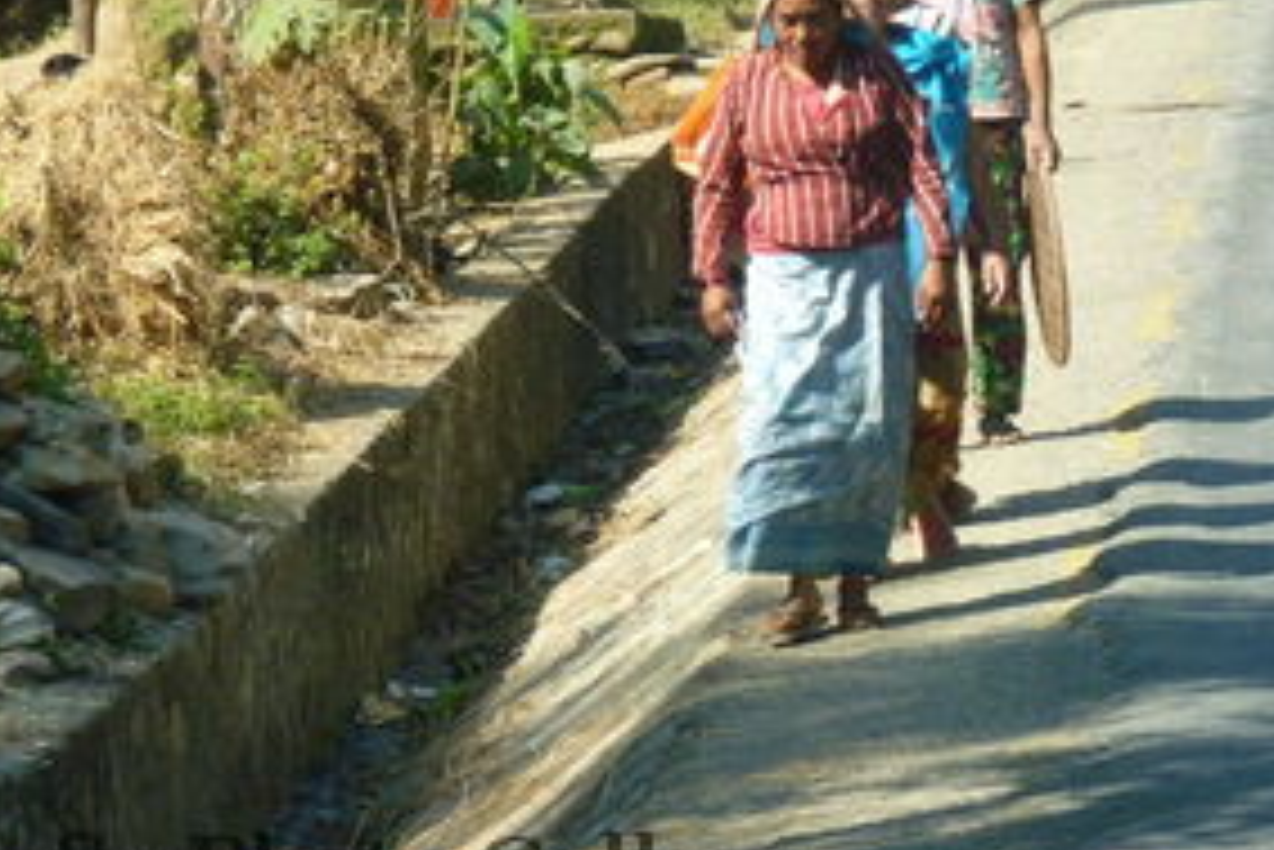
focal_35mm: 295
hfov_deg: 7.0
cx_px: 851
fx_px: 10445
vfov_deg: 4.7
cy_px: 261
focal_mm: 35.6
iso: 400
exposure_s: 1/400
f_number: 3.7
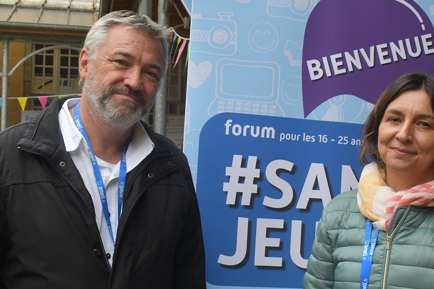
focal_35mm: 63
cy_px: 176
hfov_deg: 31.8
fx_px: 759
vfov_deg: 21.5
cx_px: 260
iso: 2500
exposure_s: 1/500
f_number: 11
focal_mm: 32
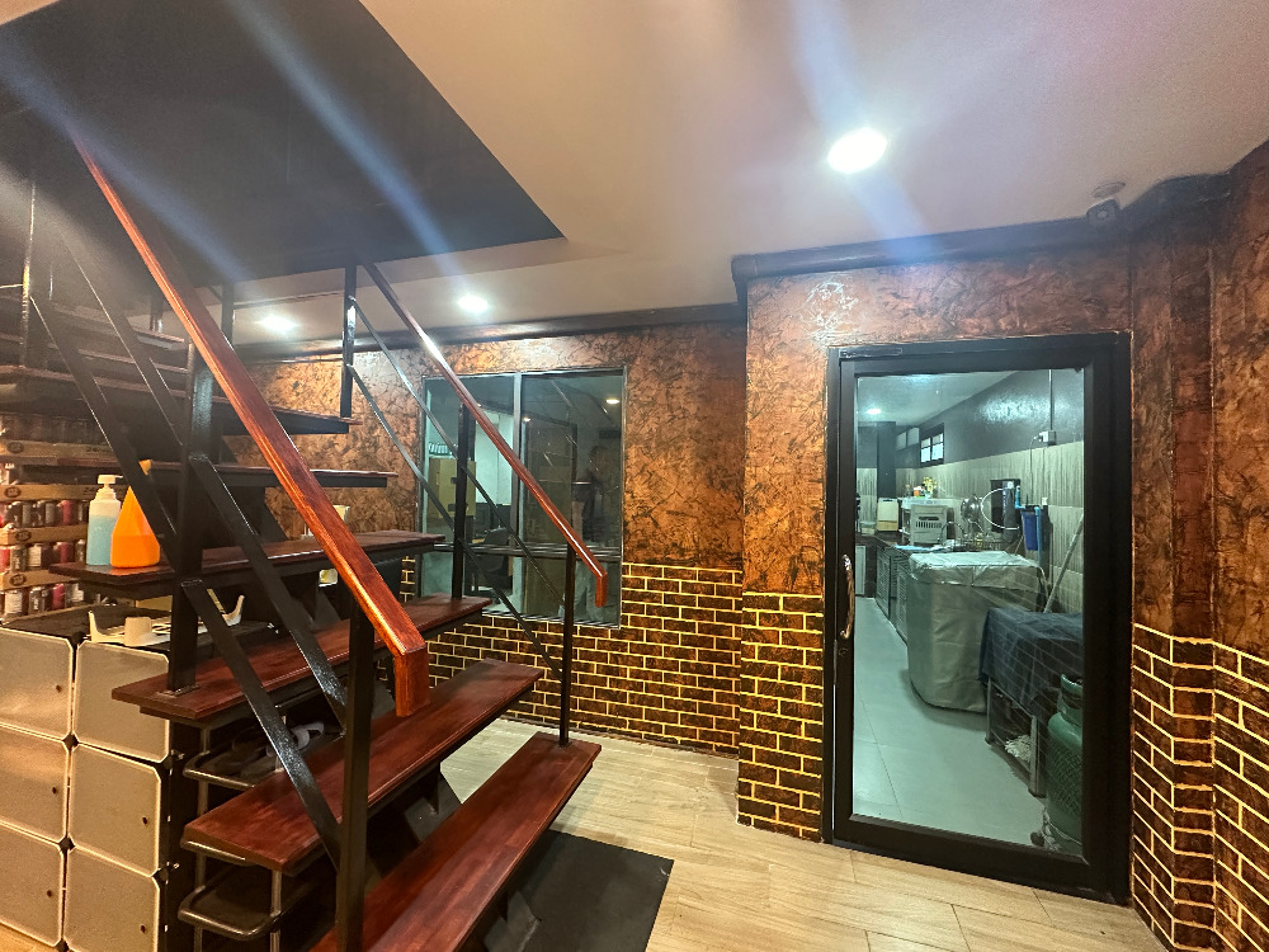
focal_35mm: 14
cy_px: 476
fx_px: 513
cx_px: 634
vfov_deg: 85.7
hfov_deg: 102.1
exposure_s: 1/50
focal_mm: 2.22
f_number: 2.2
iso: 800
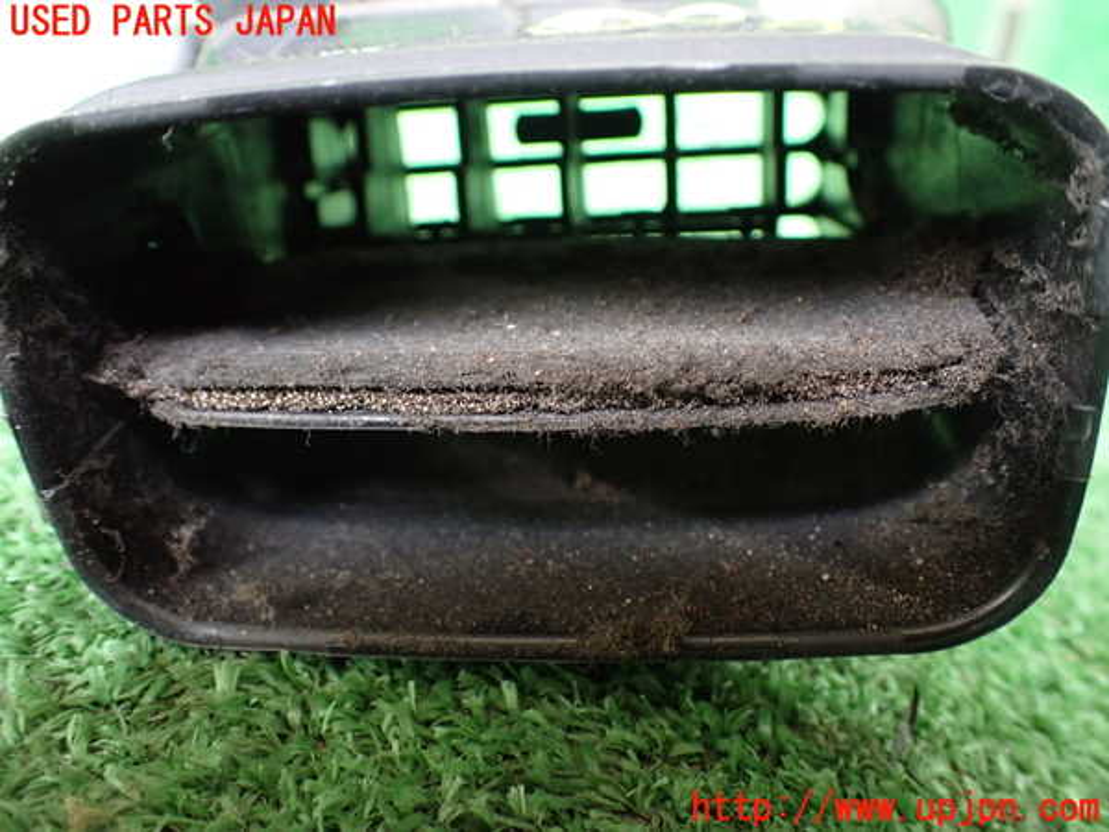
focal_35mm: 30
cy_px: 416
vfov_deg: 46.8
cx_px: 554
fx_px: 961
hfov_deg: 60.0
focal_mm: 5.4
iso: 800
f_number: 2.3
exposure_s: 1/50
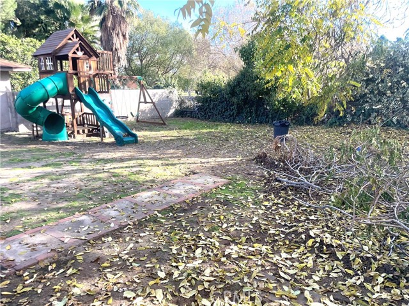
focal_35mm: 26
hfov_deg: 67.3
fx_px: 307
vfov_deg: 53.1
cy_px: 153
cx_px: 204
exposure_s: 1/855
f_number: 1.6
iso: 32
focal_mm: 4.2
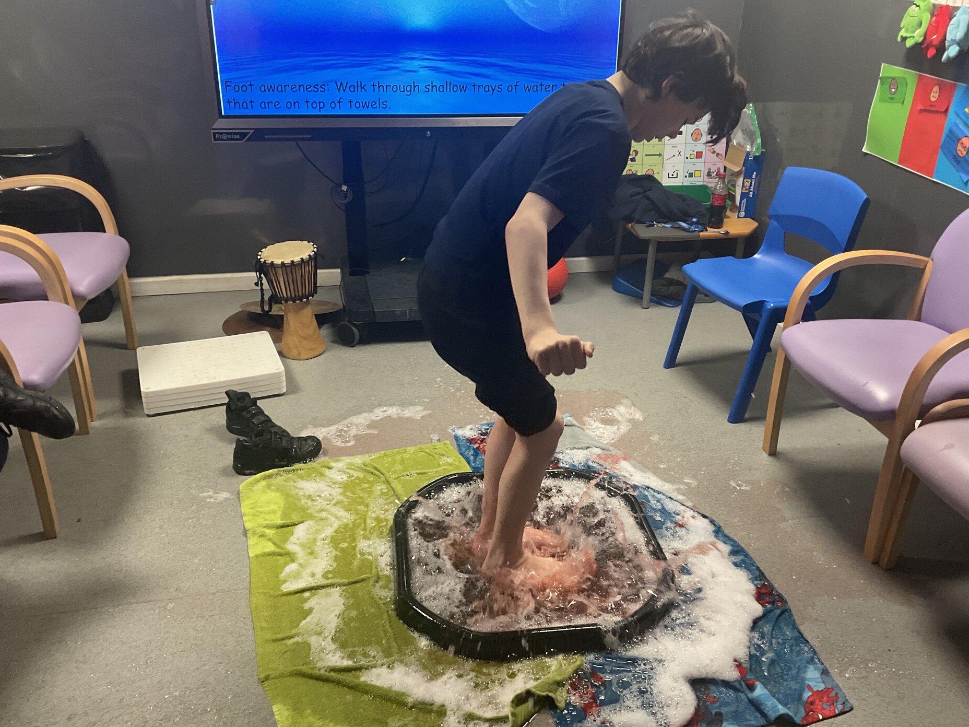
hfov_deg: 56.8
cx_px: 515
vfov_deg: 44.2
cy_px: 378
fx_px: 896
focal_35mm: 32
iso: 125
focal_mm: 3
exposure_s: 1/50
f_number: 1.8
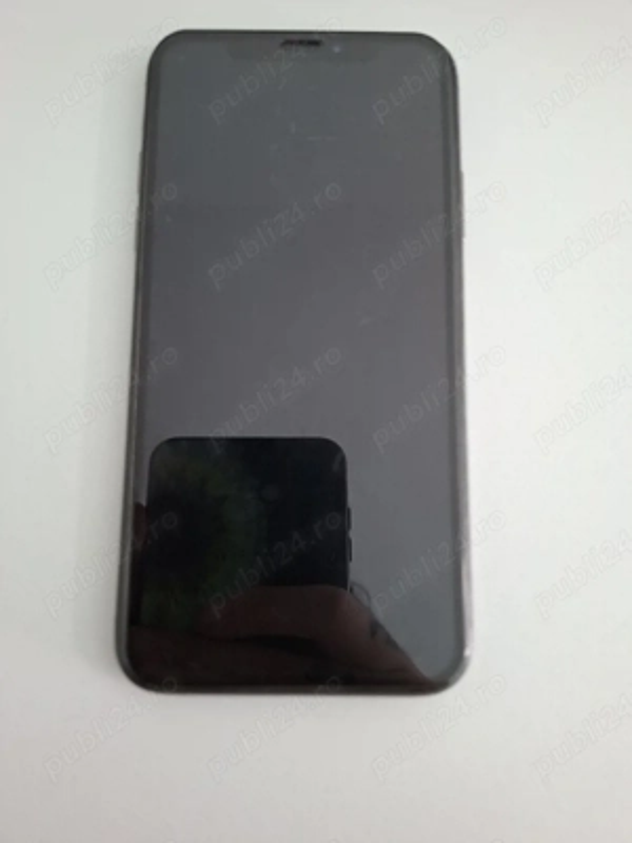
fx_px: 560
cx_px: 316
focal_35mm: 23
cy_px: 422
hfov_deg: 58.9
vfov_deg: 73.9
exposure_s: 1/100
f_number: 1.8
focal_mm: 5.54
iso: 320
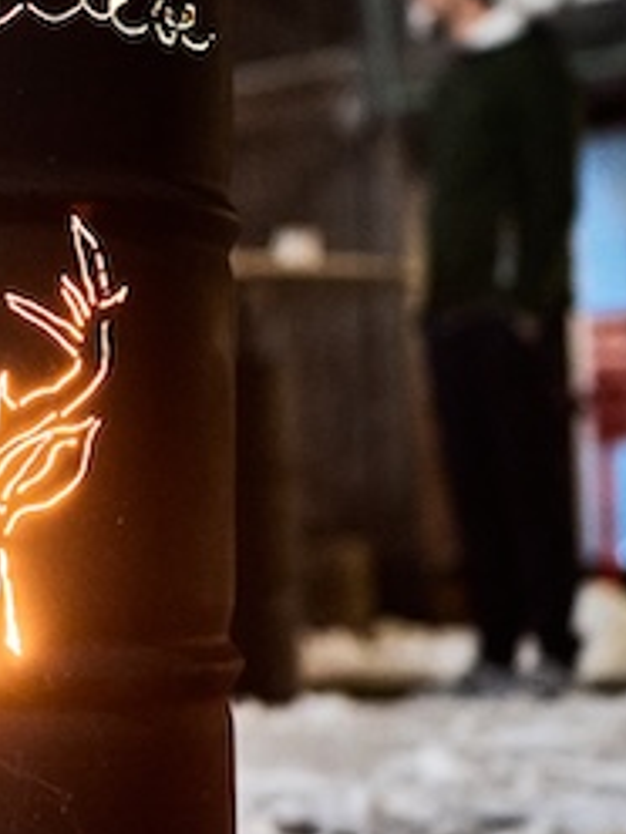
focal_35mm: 139
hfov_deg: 10.4
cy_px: 220
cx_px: -236
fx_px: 3352
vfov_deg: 14.1
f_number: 1.4
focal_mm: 35
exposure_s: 1/40
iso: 1250
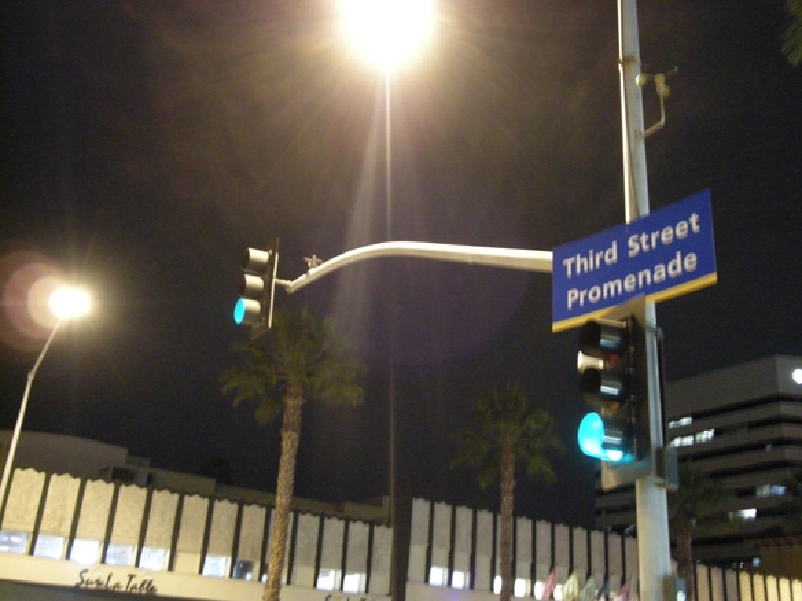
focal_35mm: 38
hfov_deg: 49.0
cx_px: 408
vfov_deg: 37.7
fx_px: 880
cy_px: 307
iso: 800
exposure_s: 1/2.1
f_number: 2.8
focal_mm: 7.9
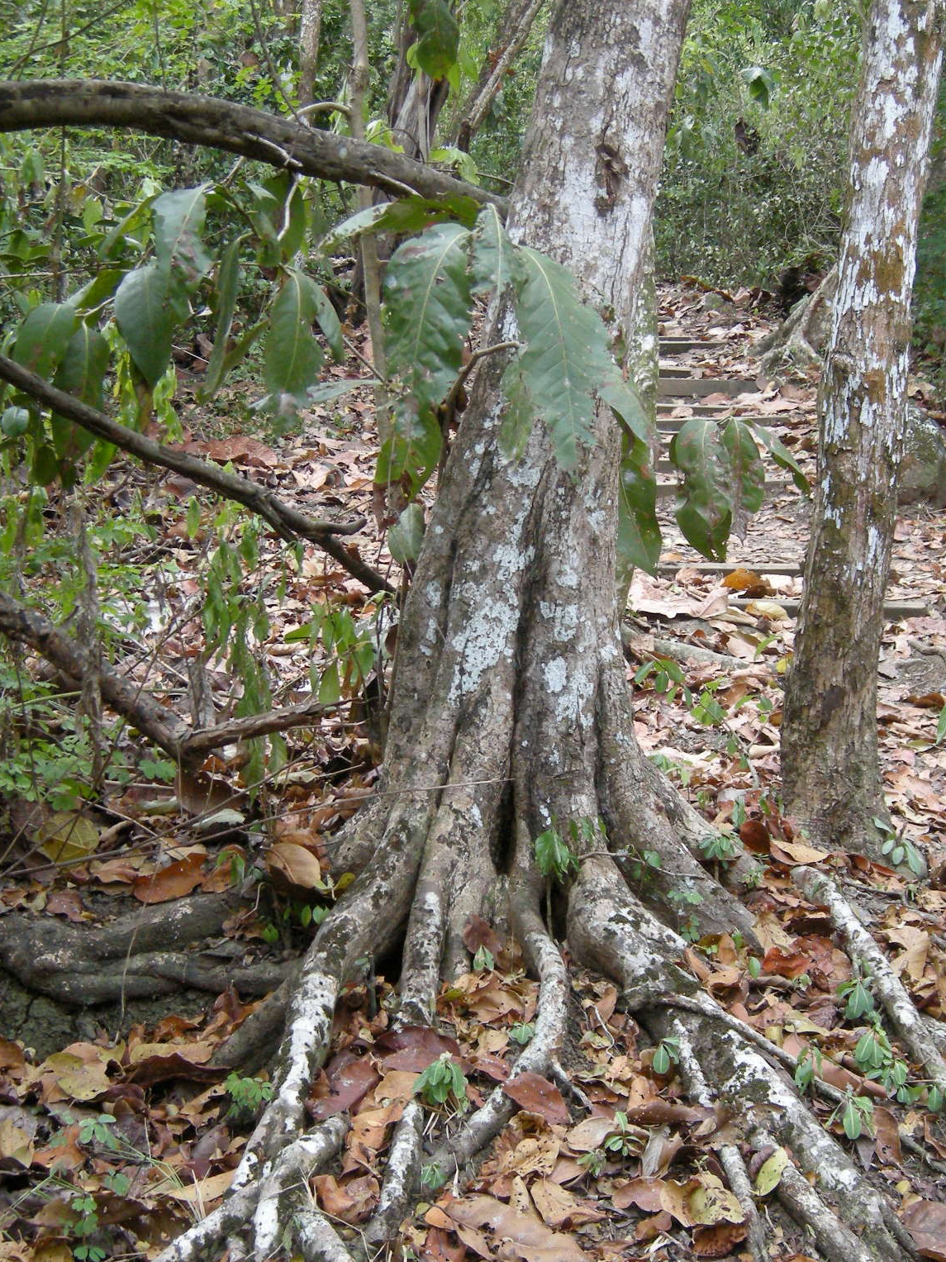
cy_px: 680
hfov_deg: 26.6
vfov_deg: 34.9
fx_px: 2004
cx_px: 483
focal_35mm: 55
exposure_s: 1/63
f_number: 2.7
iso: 191
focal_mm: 7.5
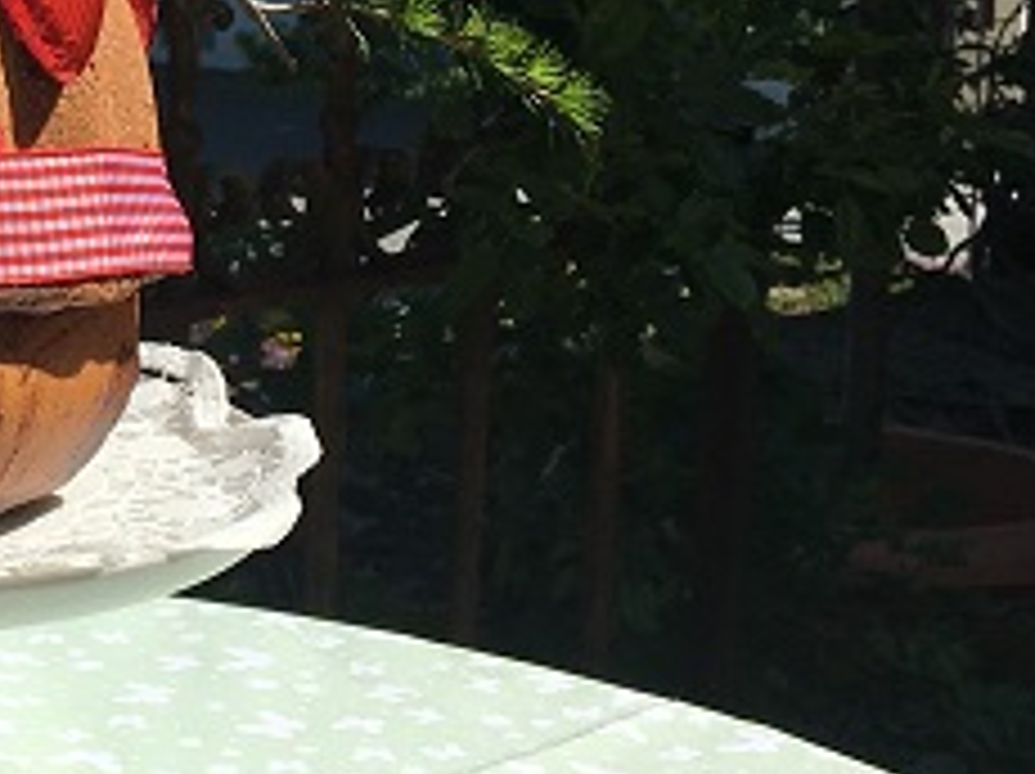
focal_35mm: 101
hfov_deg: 18.0
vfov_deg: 14.6
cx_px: -364
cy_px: 194
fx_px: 3017
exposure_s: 1/3077
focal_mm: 4.15
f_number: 2.2
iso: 25
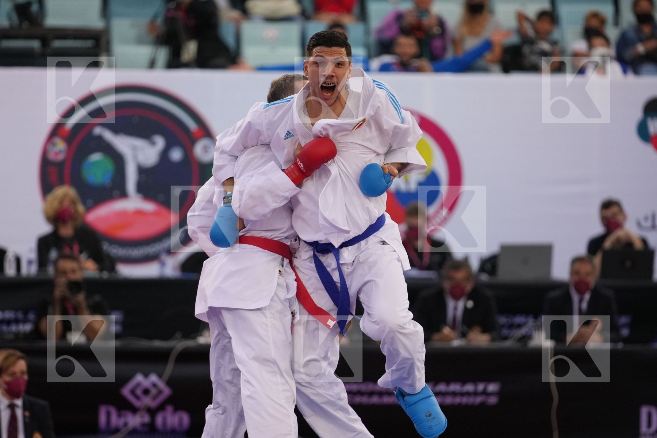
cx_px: 328
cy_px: 219
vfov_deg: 4.6
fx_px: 5475
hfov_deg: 6.9
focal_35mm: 300
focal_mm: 200
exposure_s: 1/1000
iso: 2500
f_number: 2.8
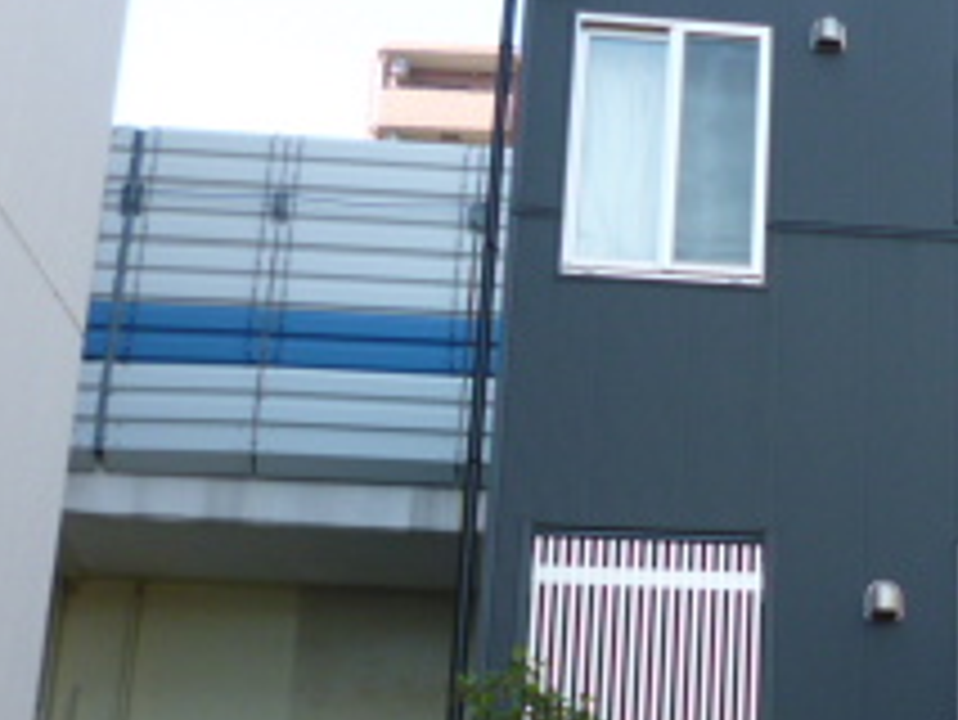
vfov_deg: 17.5
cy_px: 549
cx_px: 1106
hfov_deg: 21.8
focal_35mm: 84
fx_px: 2326
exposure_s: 1/160
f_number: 3.1
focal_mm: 5
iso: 100
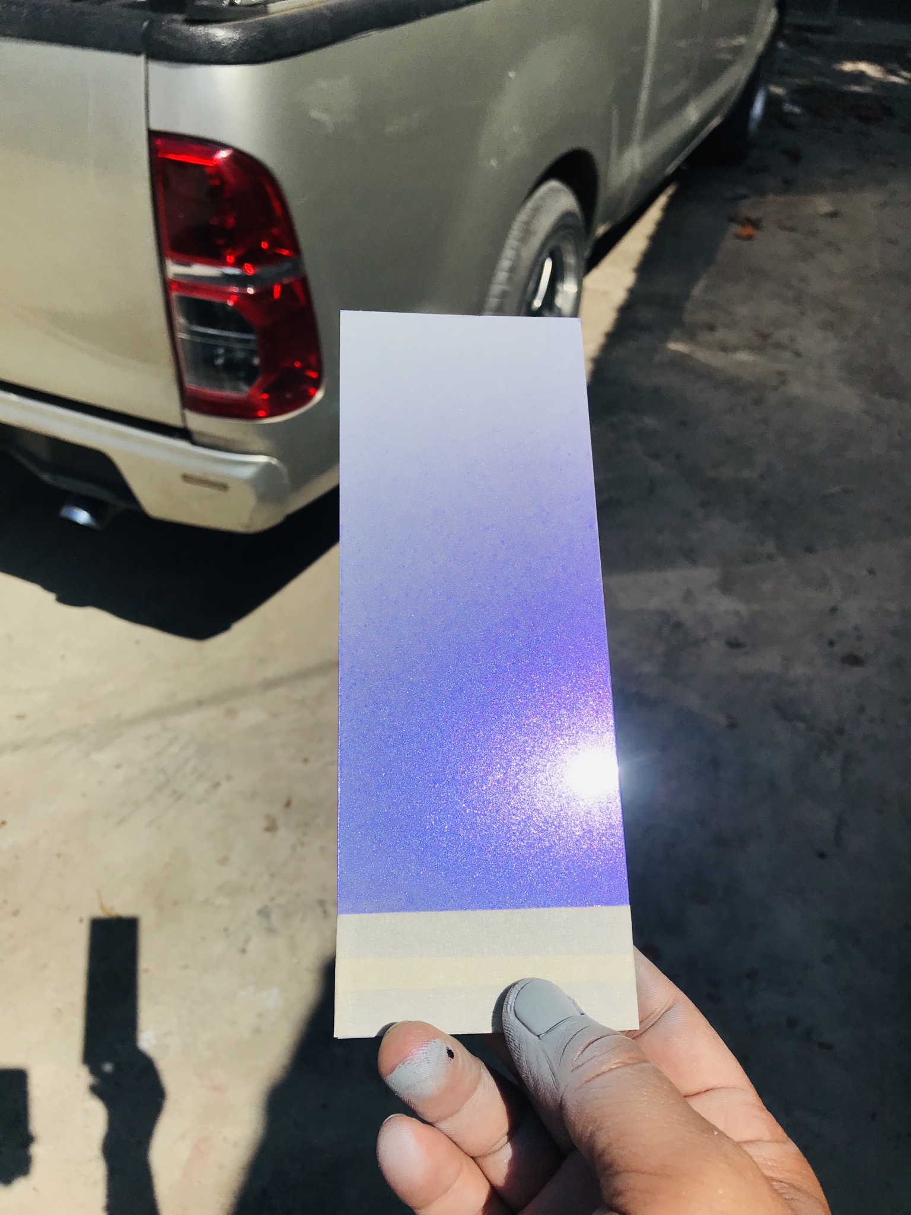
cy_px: 608
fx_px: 983
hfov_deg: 49.7
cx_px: 456
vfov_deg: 63.4
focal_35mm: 28
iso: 20
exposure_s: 1/6849
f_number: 1.8
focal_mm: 3.99
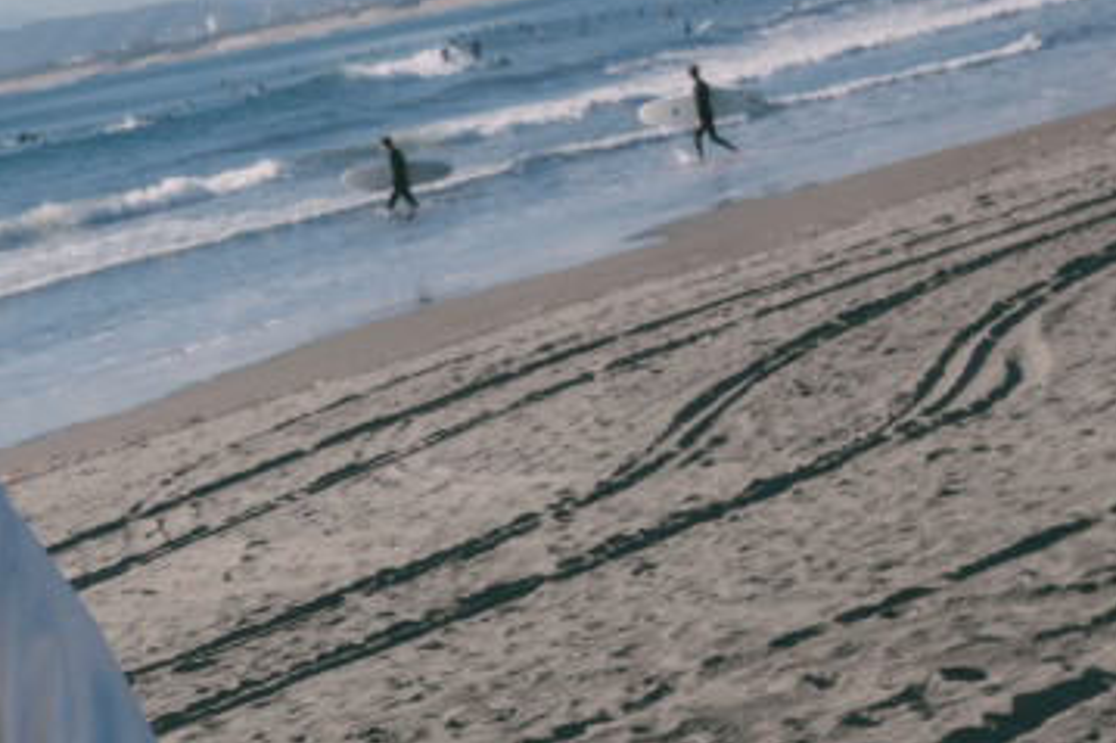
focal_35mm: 185
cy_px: 630
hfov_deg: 11.0
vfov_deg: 7.4
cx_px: -103
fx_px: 5732
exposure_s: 1/125
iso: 160
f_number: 16
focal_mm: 55
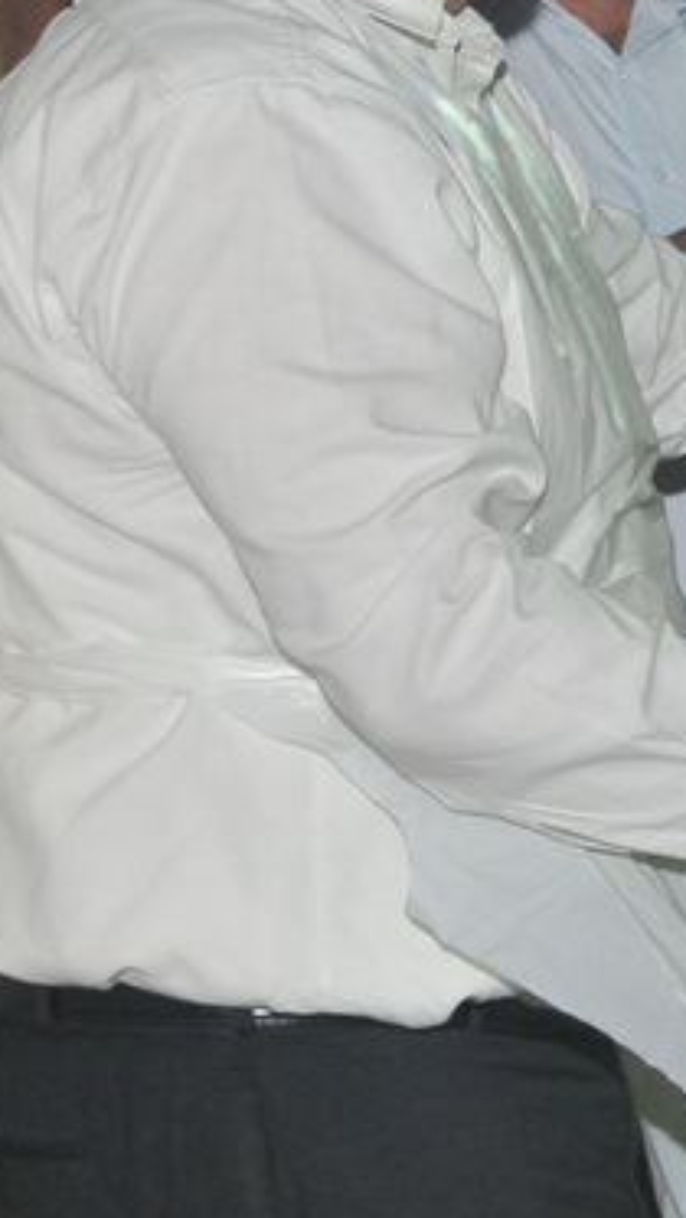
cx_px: 1793
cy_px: 472
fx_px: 7239
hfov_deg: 5.2
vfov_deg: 9.6
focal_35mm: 224
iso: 500
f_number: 4.5
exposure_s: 1/80
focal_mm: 38
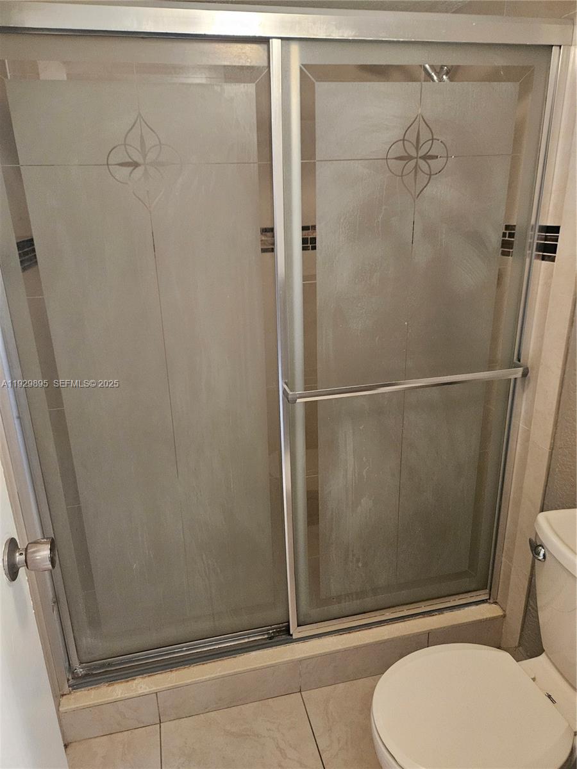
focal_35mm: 23
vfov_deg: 73.9
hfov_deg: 58.9
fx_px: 511
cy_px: 384
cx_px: 288
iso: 1000
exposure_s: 1/120
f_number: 1.8
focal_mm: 5.4
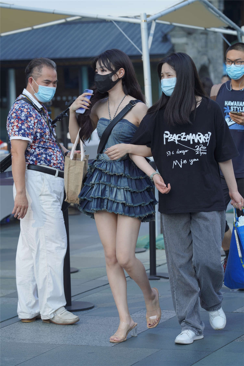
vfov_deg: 15.2
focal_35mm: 135
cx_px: 122
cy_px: 183
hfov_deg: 10.2
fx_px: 1372
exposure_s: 1/500
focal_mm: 135
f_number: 5.6
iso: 320
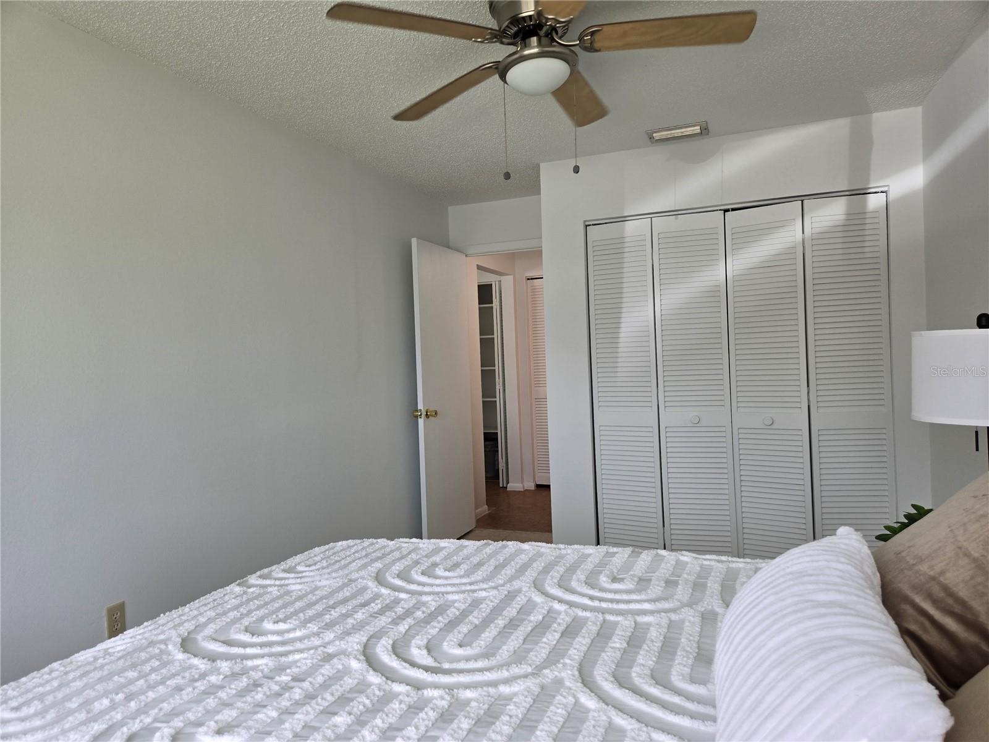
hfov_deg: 73.9
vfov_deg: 58.9
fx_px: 657
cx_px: 494
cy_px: 371
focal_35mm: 23
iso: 64
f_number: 1.8
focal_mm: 5.4
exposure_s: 1/180
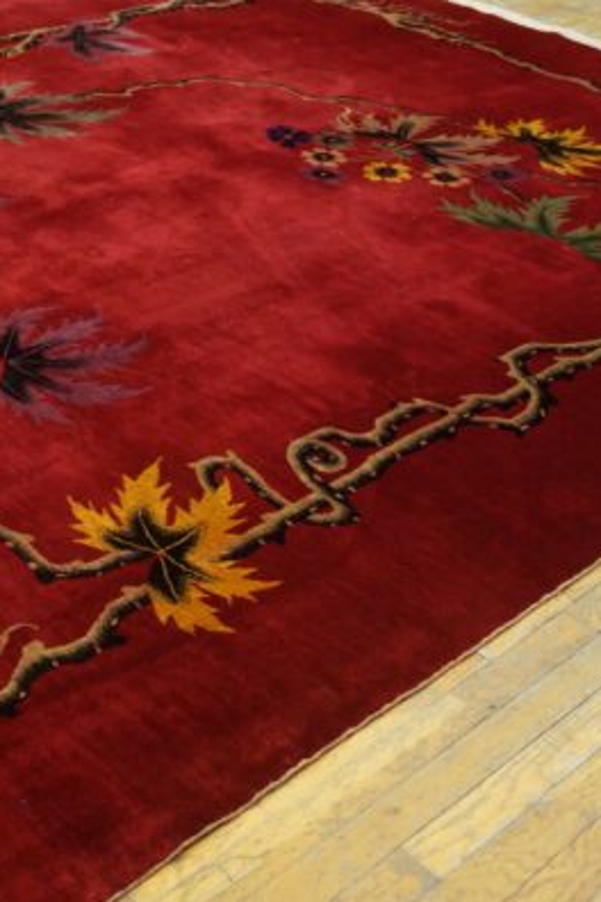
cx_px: 20
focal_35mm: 50
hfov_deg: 25.8
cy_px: 452
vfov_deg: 39.6
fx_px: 1252
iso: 1600
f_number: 4
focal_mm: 22
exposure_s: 1/60
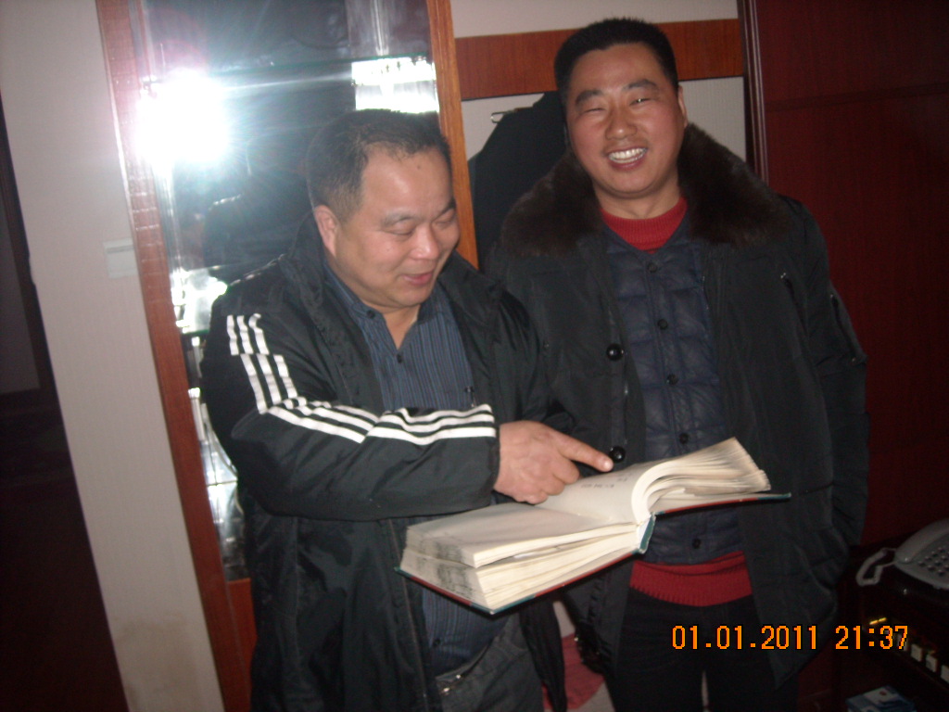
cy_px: 356
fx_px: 960
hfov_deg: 52.6
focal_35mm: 35
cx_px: 474
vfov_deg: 40.7
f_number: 2.8
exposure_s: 1/60
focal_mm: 5.7
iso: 200
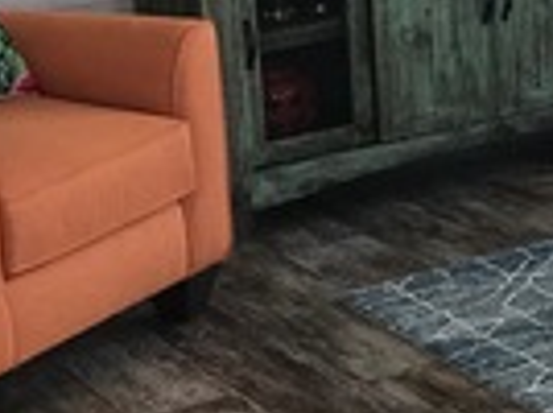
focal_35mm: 134
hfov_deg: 13.7
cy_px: -140
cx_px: 883
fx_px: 2137
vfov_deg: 10.8
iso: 25
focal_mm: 3.99
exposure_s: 1/60
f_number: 1.8
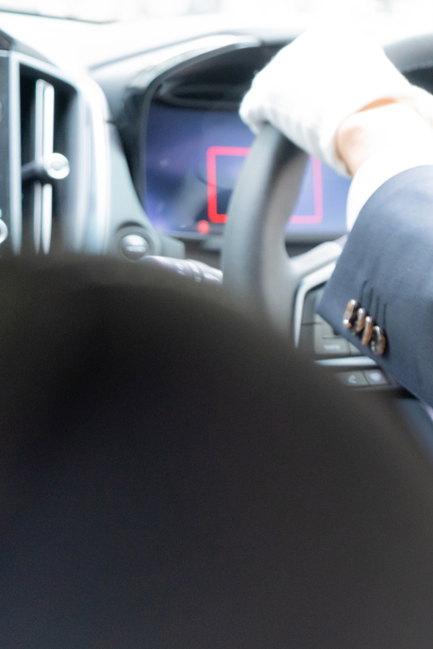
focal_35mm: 93
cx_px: 825
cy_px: 68
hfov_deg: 13.0
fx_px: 1677
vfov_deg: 21.4
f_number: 3.5
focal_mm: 32
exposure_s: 1/160
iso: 1600
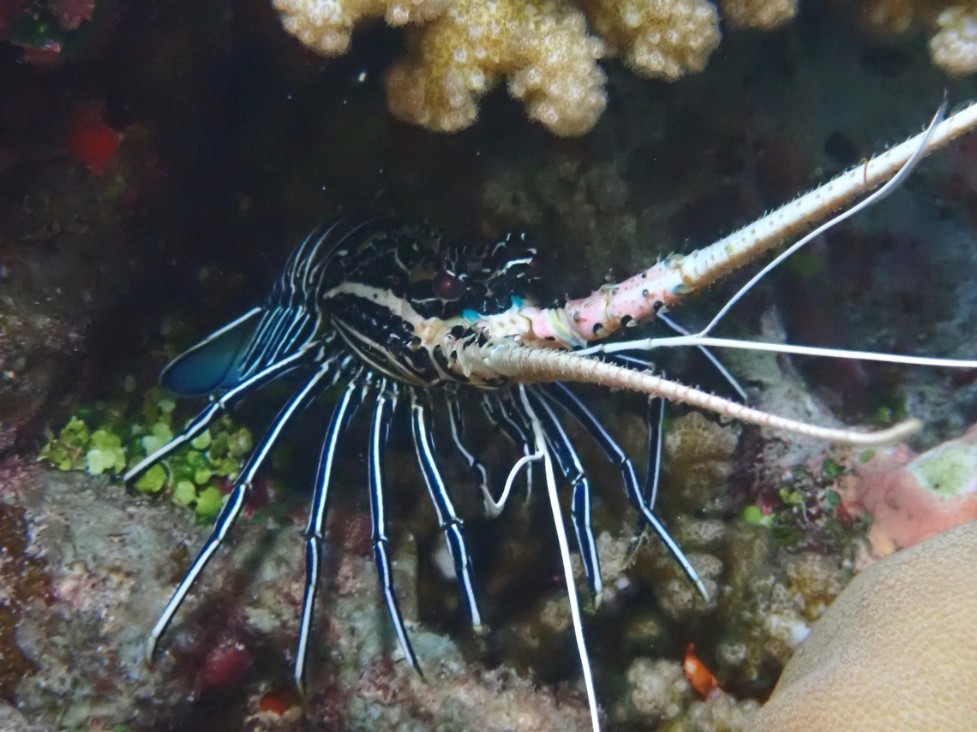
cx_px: 488
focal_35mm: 100
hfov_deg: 19.6
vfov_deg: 14.8
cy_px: 366
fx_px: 2822
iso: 1600
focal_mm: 18
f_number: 6.3
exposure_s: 1/200
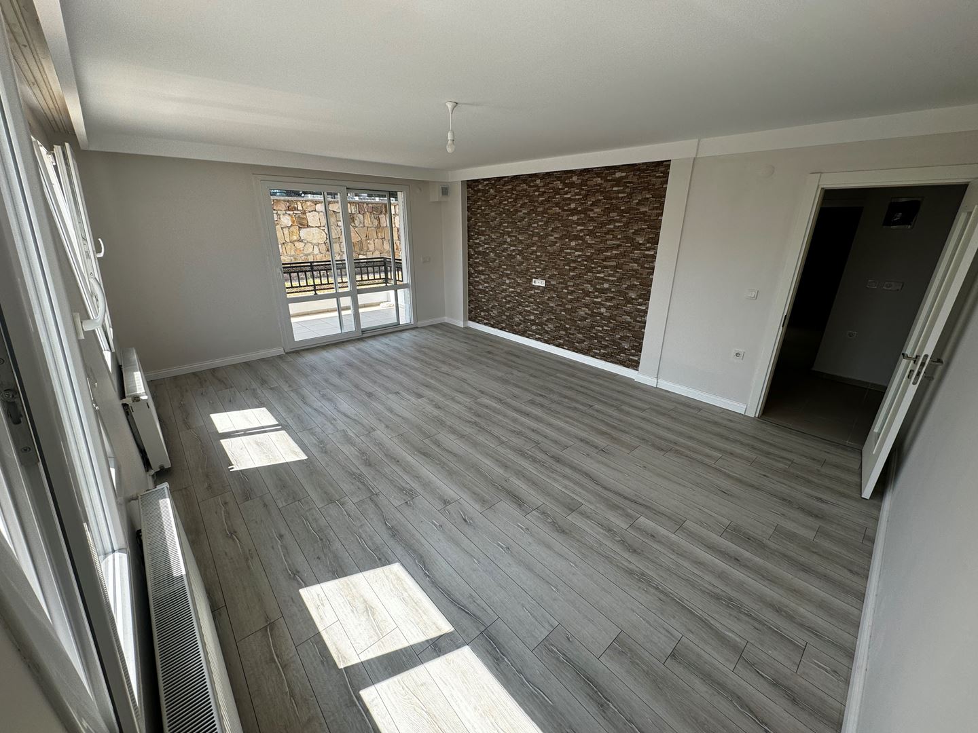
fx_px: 396
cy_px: 366
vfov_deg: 85.7
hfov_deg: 102.1
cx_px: 489
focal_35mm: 14
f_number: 2.2
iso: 40
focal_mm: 2.22
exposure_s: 1/347
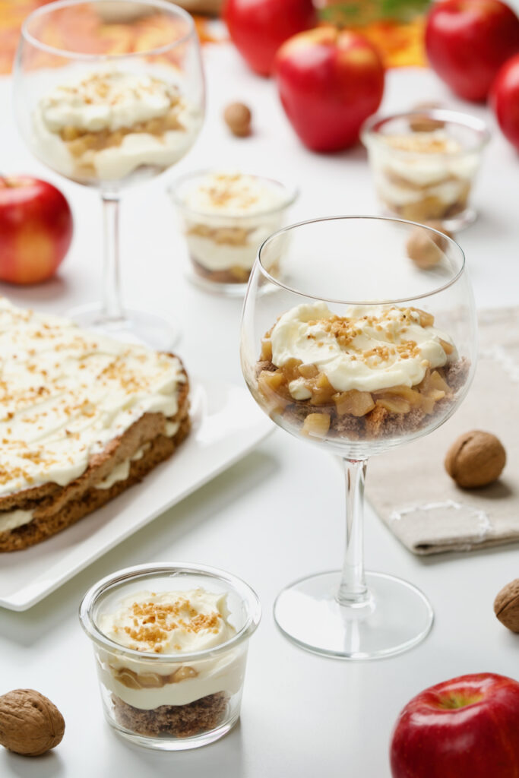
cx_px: 260
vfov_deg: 17.2
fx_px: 2572
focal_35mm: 119
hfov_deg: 11.5
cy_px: 389
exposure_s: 1/13
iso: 100
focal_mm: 119
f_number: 6.3
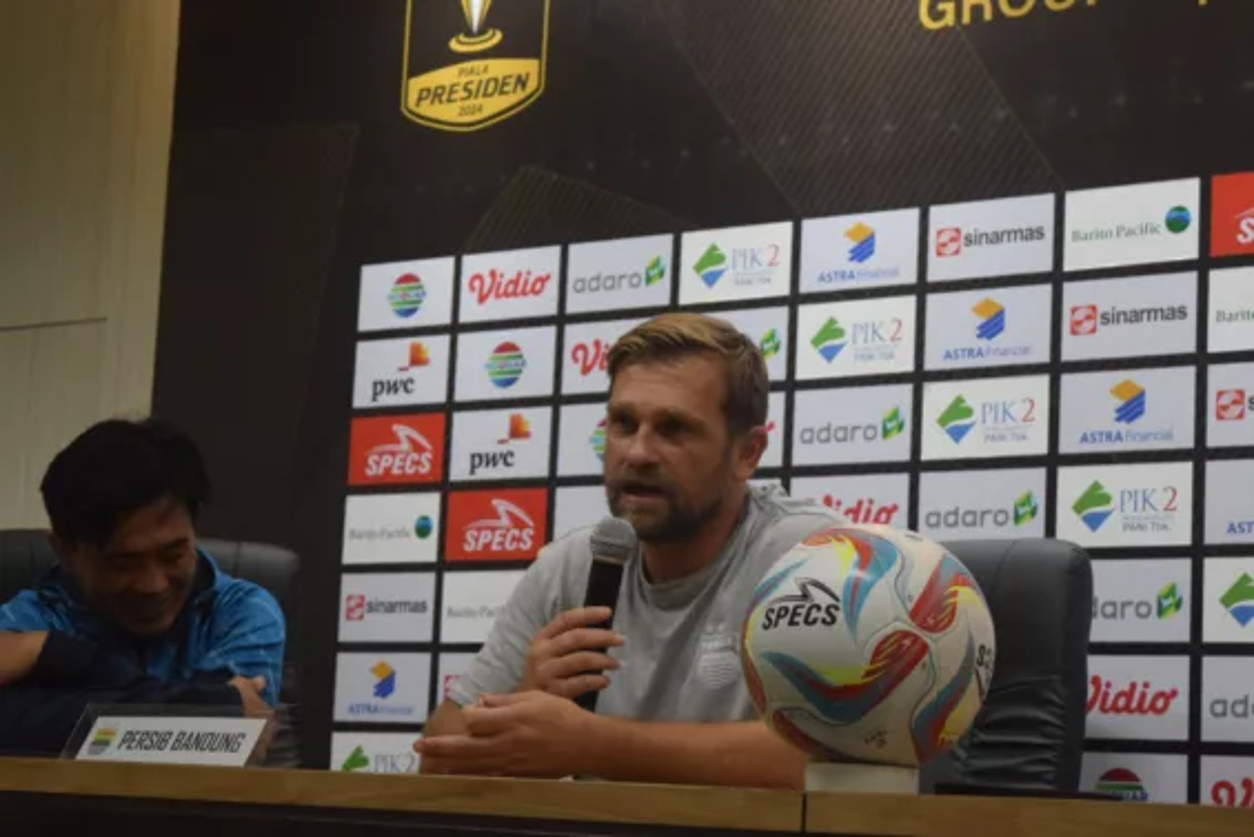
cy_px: 418
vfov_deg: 16.6
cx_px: 627
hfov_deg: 24.6
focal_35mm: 82
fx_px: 2874
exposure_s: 1/80
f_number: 5.6
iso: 3200
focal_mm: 55
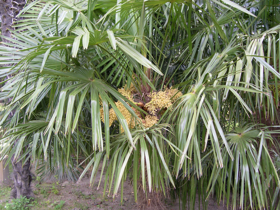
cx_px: 140
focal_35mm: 38
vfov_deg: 37.7
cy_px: 105
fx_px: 307
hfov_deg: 49.0
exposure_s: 1/86
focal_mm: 8
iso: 100
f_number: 2.8
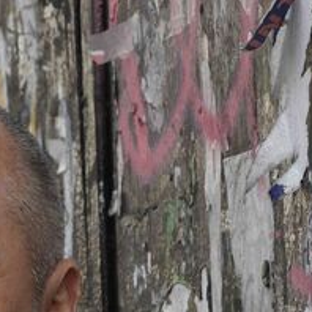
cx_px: -44
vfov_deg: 2.5
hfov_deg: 2.5
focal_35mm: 688
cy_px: 318
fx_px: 7016
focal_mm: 200
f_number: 14
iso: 1000
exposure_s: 1/125
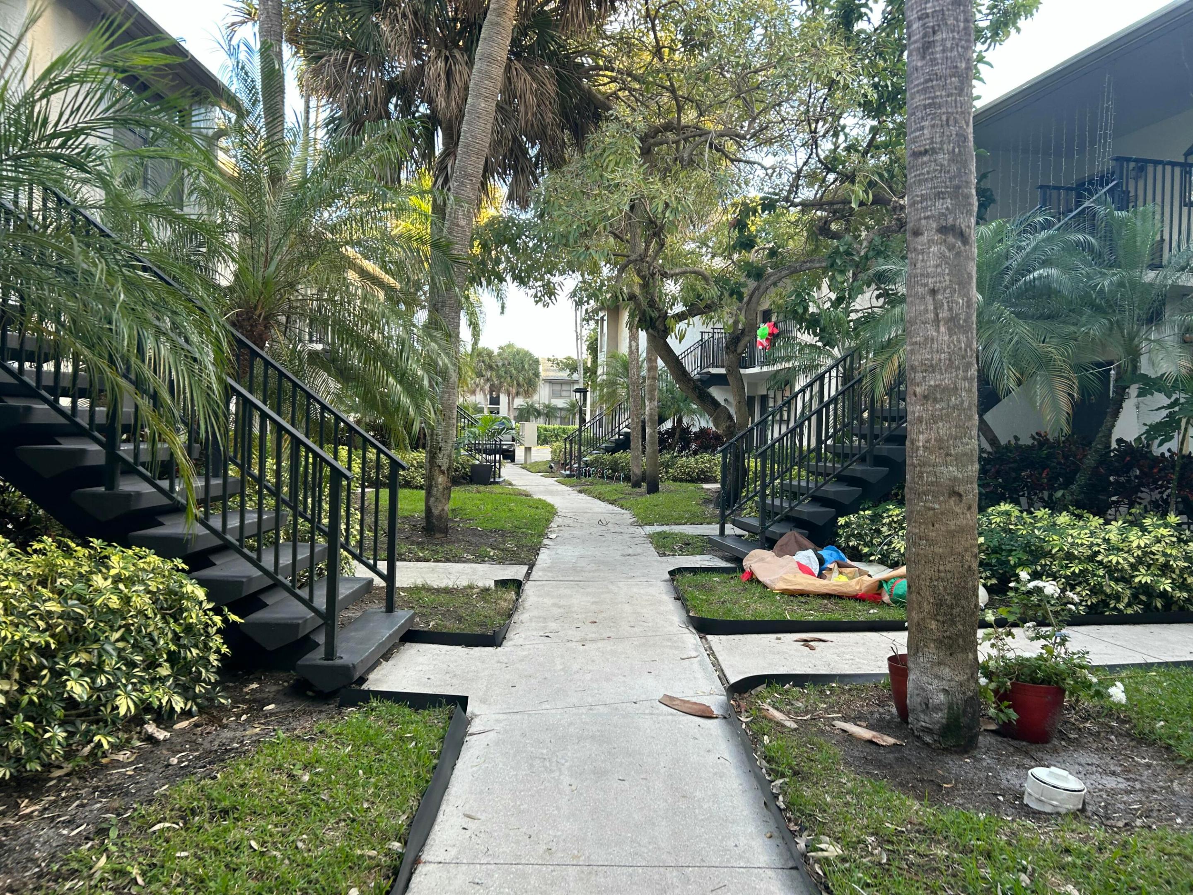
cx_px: 596
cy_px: 448
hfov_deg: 67.3
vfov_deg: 53.1
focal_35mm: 26
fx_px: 896
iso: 50
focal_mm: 5.7
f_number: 1.5
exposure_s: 1/121
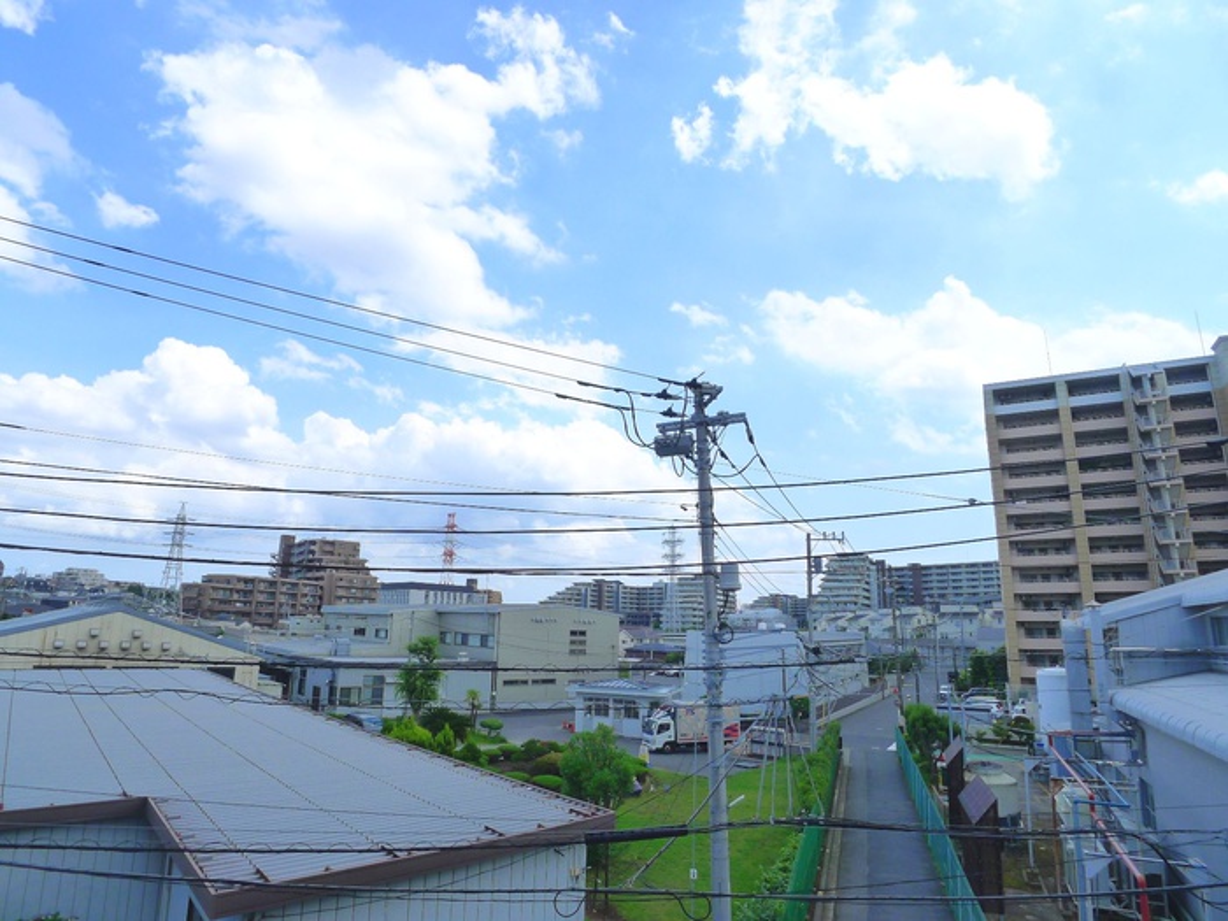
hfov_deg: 71.6
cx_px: 614
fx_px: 851
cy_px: 460
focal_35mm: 24
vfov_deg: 56.8
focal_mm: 5.1
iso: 125
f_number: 4
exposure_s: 1/640
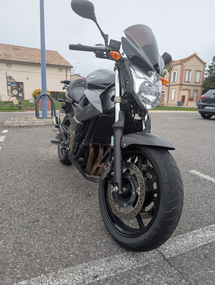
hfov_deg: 56.9
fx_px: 198
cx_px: 108
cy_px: 142
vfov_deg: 71.5
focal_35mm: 24
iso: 21
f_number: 1.68
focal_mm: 6.9
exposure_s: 1/122
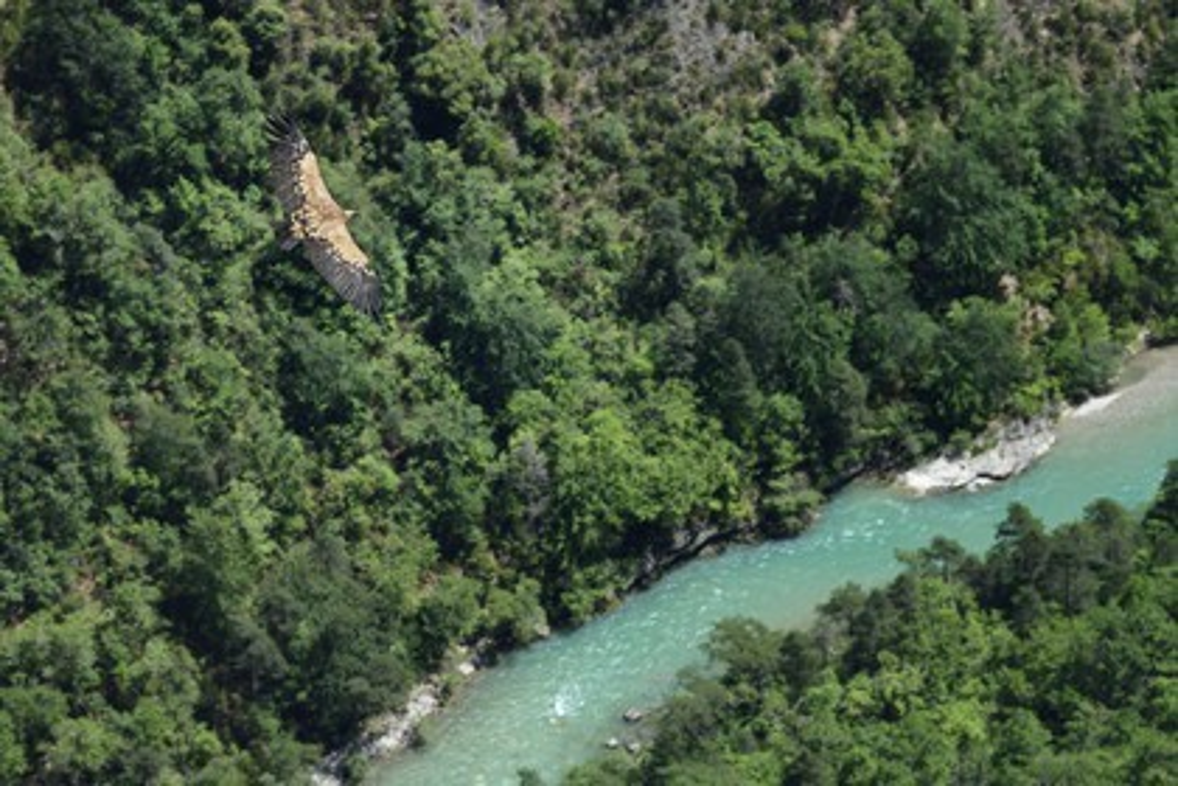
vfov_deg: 6.9
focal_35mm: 200
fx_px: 6544
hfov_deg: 10.3
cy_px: 393
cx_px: 589
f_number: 6.3
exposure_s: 1/640
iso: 200
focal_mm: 200
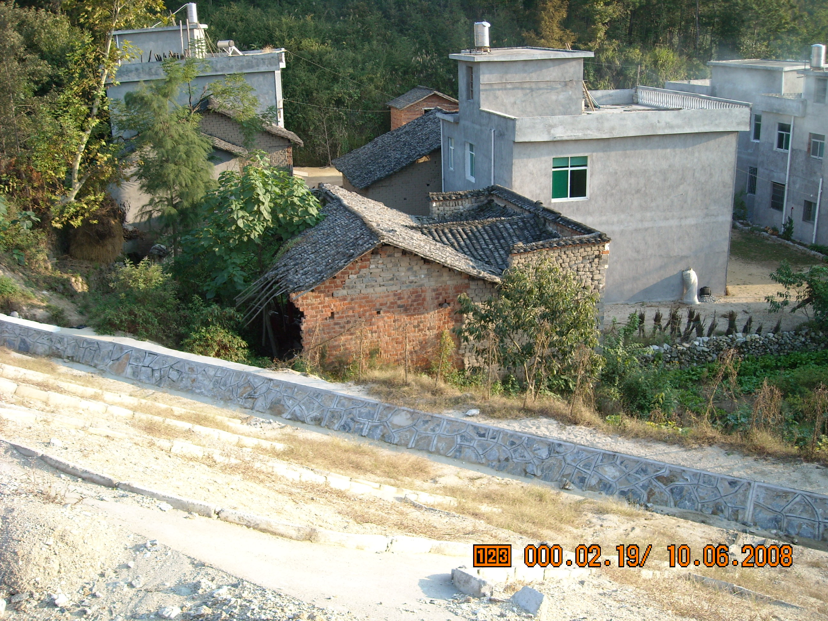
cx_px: 414
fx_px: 837
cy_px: 310
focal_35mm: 35
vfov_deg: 40.7
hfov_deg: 52.6
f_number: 2.8
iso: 64
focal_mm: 5.7
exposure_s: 1/192
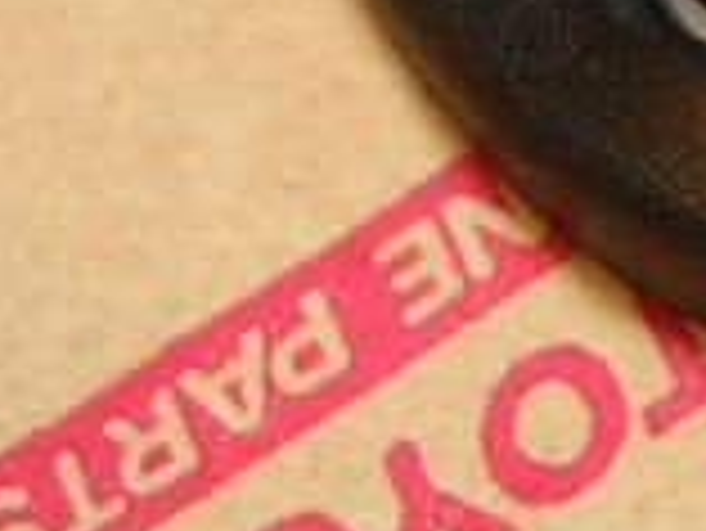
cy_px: -454
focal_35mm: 145
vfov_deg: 9.7
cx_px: 1057
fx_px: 2960
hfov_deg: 12.9
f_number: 2.8
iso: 78
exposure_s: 1/5.7
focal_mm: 5.8
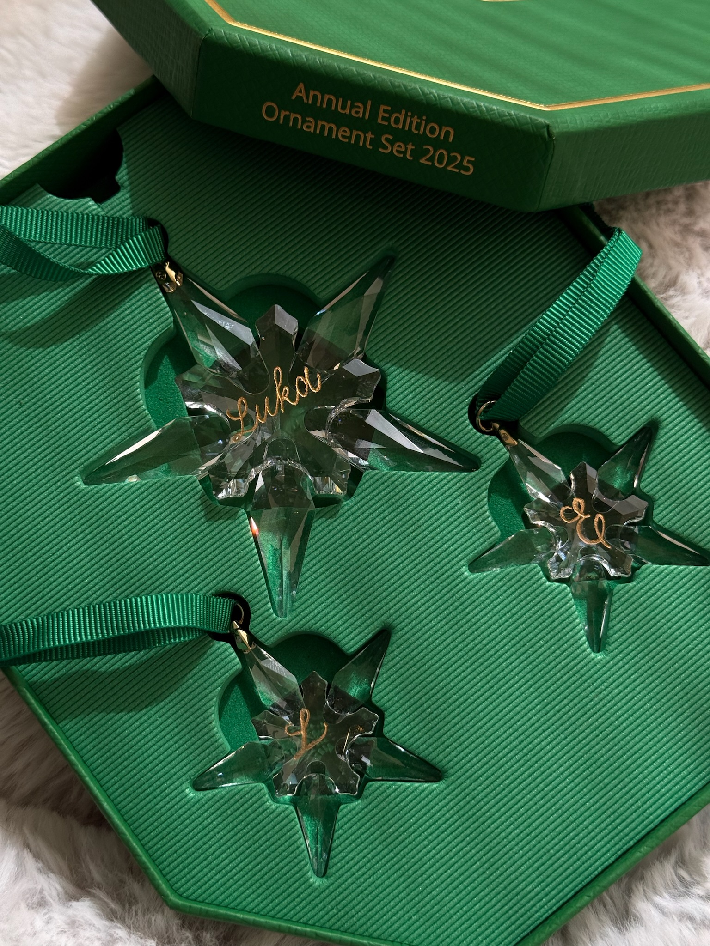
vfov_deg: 39.7
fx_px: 1313
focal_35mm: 48
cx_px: 355
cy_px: 473
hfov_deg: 30.3
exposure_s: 1/188
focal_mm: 6.76
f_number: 1.78
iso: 100
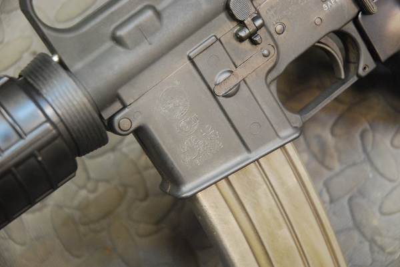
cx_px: 200
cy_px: 134
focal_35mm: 105
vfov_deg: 13.1
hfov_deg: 19.4
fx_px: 1167
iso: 1600
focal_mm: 70
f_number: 4.5
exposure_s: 1/13
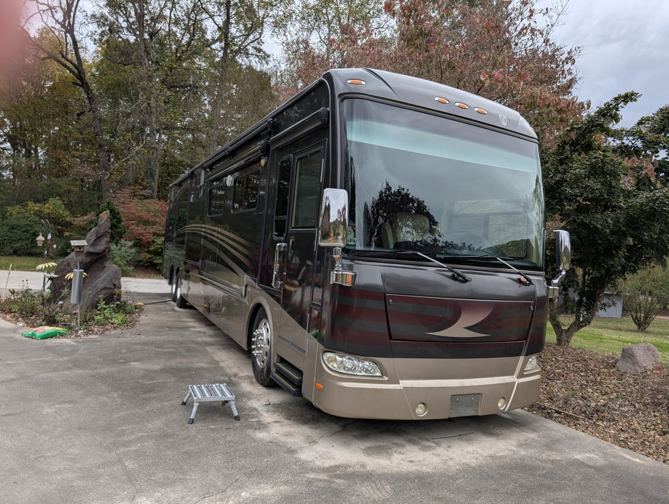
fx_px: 465
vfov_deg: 56.9
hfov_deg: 71.5
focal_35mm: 24
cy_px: 252
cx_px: 334
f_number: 1.68
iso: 19
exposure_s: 1/1984
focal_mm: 6.9
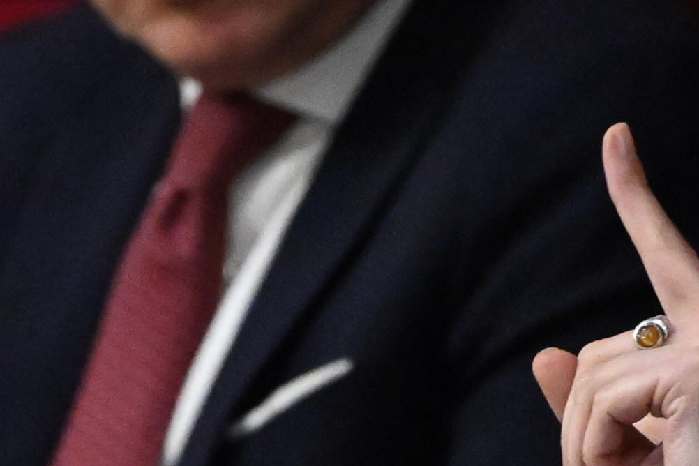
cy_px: 54
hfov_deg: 2.2
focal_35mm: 920
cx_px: 619
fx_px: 17862
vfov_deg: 1.5
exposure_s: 1/250
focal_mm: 200
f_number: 4
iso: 6400
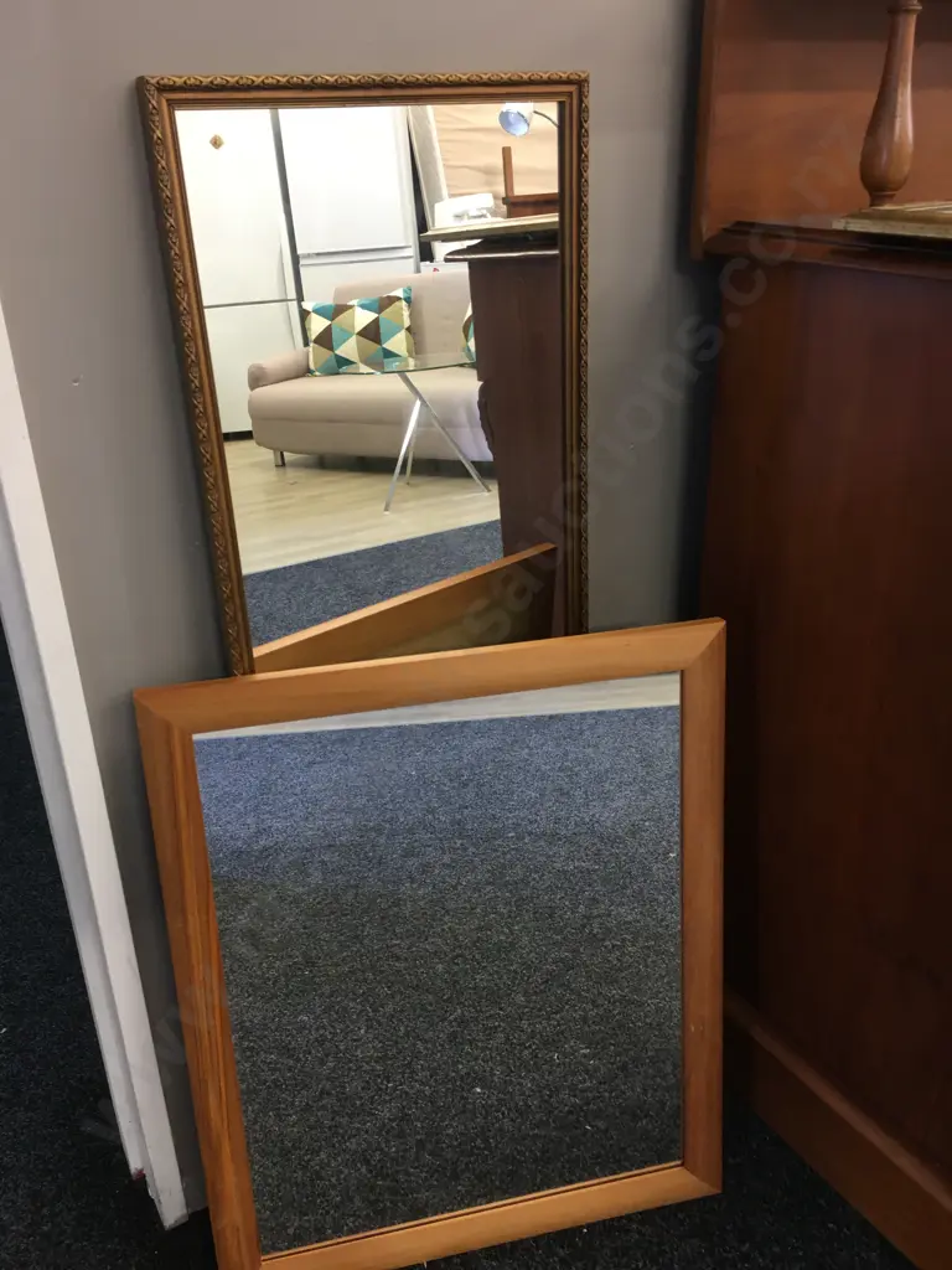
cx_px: 476
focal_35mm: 29
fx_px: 1063
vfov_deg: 61.7
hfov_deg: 48.2
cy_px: 635
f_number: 2.2
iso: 50
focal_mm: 4.15
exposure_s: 1/17
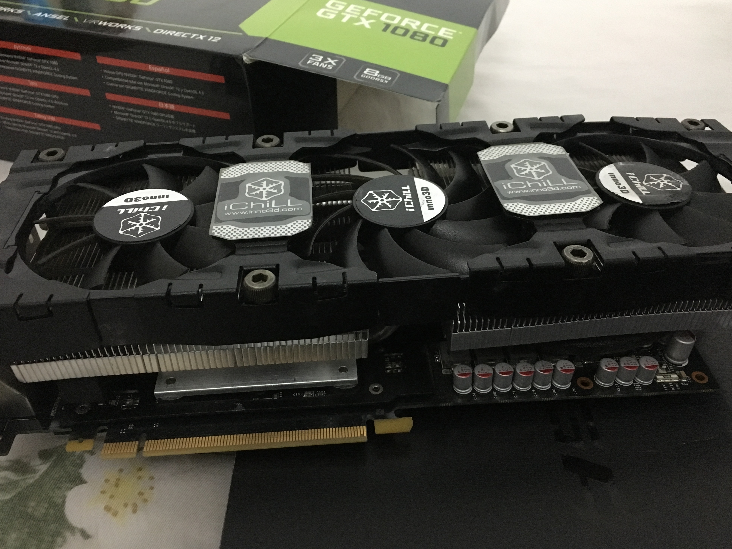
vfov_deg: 46.8
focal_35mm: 30
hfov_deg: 60.0
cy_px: 269
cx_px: 376
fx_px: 634
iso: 320
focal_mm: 4.15
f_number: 2.2
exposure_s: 1/17
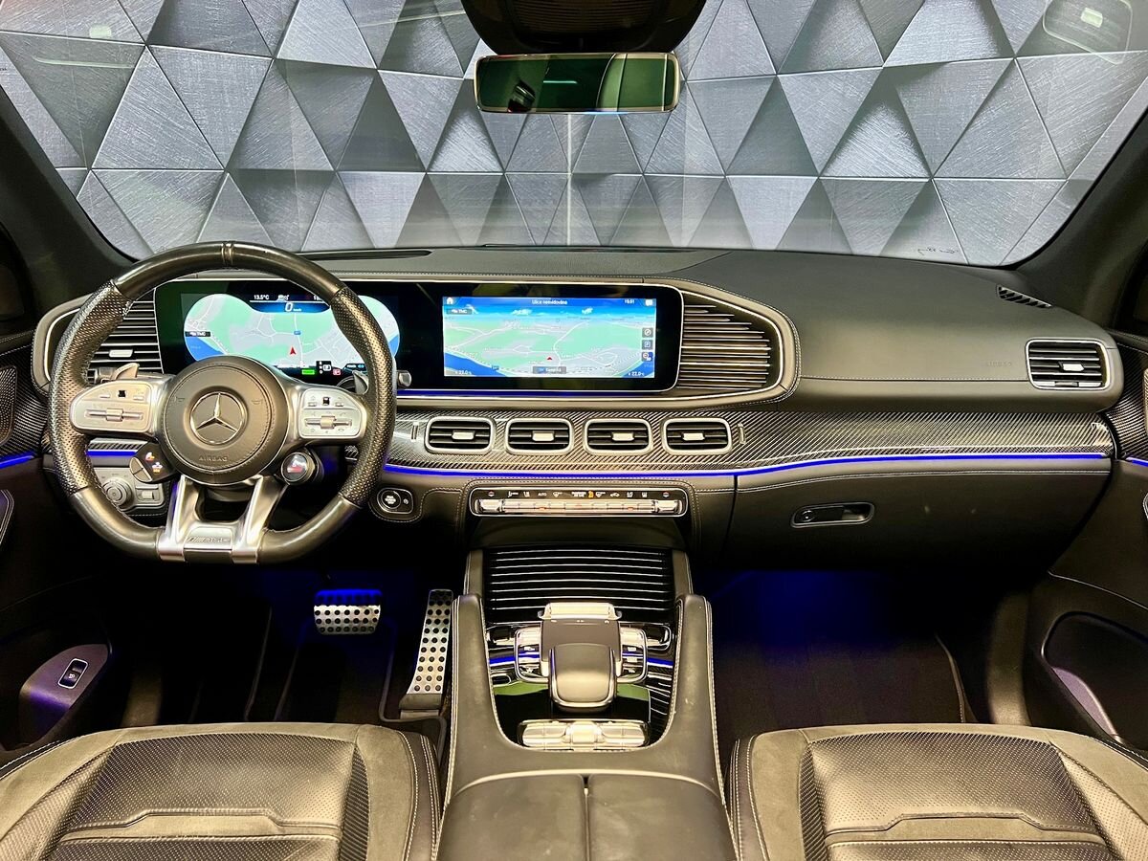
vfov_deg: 53.1
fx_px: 862
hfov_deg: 67.3
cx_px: 574
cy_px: 430
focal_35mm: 26
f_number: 1.5
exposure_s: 1/53
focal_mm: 5.7
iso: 500
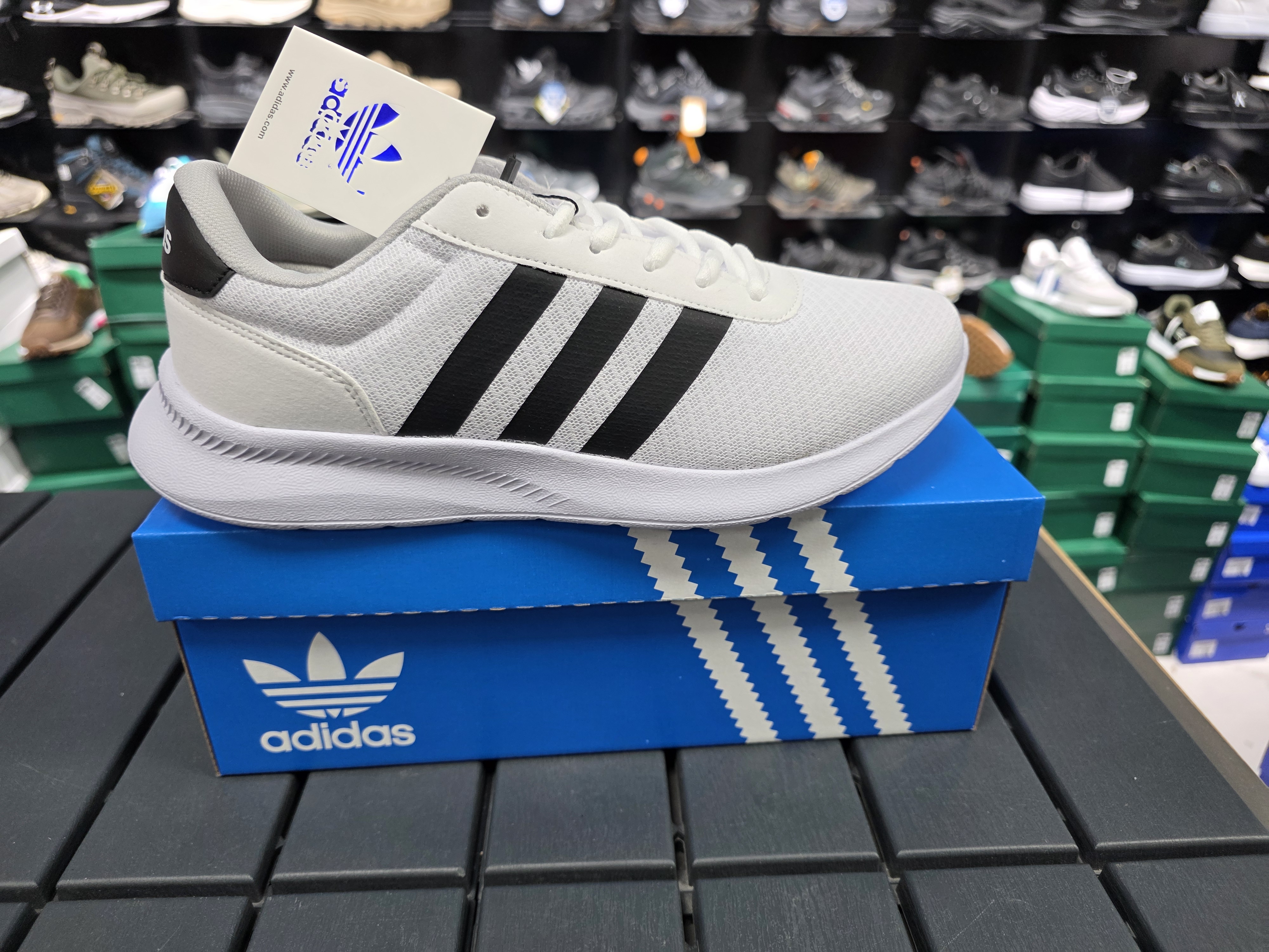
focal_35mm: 23
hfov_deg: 73.9
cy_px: 476
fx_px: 843
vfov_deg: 58.9
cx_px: 634
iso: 160
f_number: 1.7
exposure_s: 1/100
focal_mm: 6.3
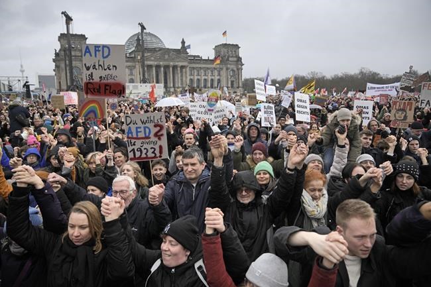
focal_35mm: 24
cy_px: 144
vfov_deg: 53.1
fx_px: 287
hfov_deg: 73.8
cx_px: 216
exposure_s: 1/1000
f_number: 4
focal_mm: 24
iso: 400
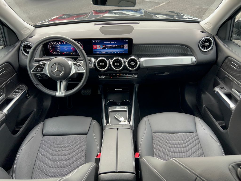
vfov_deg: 53.1
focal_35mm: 26
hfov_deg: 67.3
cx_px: 120
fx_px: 181
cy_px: 90
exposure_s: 1/99
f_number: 1.5
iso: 64
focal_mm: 5.7
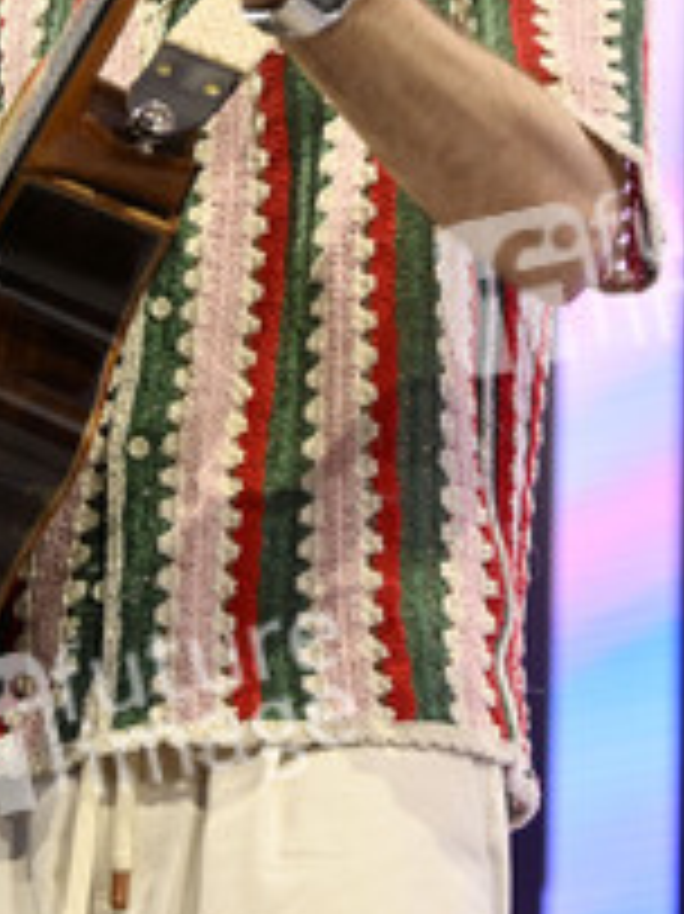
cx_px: 256
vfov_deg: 13.7
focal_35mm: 142
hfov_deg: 10.4
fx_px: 3745
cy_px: 45
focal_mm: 75
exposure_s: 1/2000
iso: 2000
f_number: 3.5
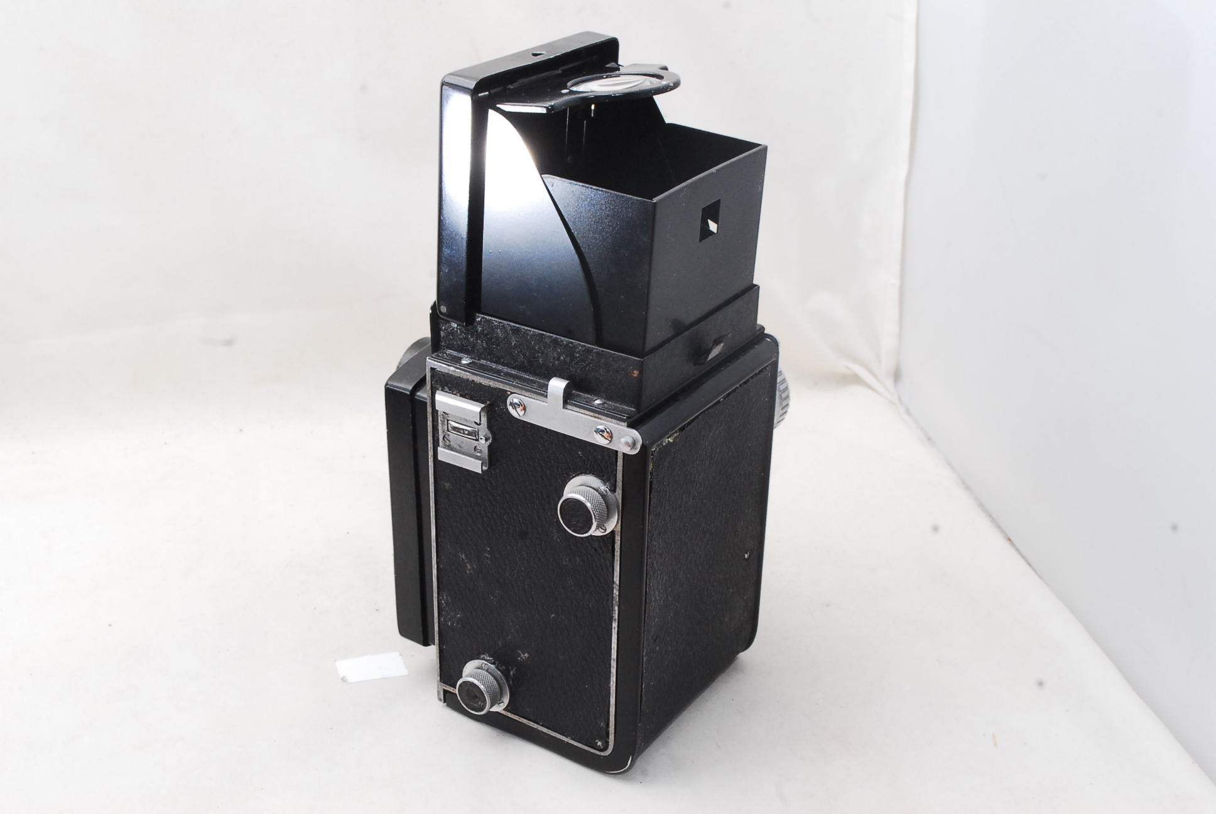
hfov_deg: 43.6
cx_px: 608
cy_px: 407
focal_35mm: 45
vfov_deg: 29.9
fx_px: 1522
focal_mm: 30
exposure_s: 1/125
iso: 640
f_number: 13
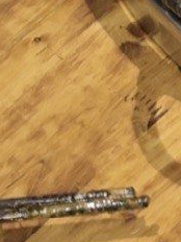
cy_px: -56
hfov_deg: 7.7
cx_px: 443
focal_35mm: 180
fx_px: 1255
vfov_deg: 10.8
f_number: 1.6
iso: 40
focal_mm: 5.1
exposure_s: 1/50
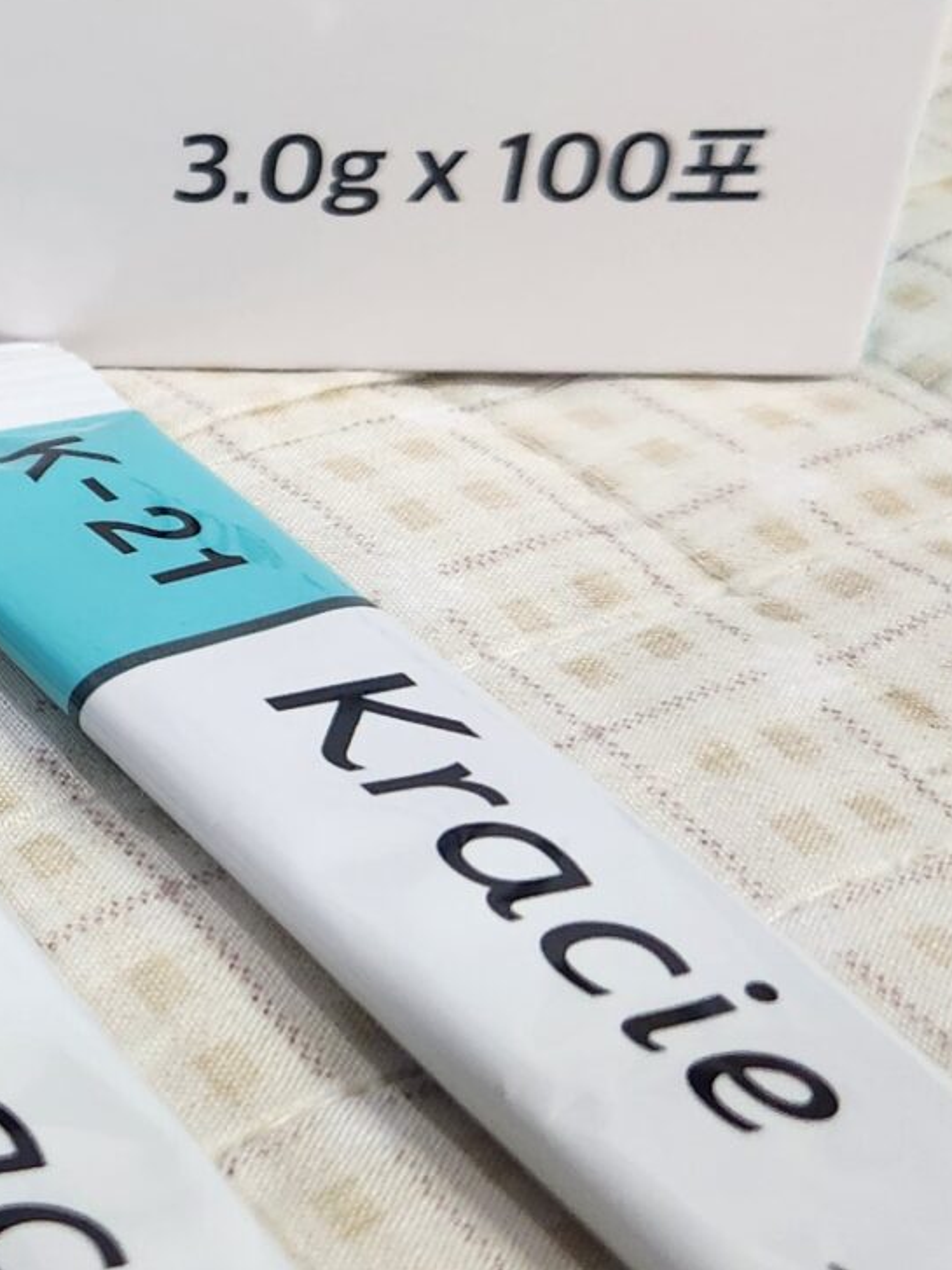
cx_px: -262
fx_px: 2971
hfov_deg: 17.2
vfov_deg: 24.0
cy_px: 435
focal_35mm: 81
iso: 200
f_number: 1.8
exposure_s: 1/120
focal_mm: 5.4
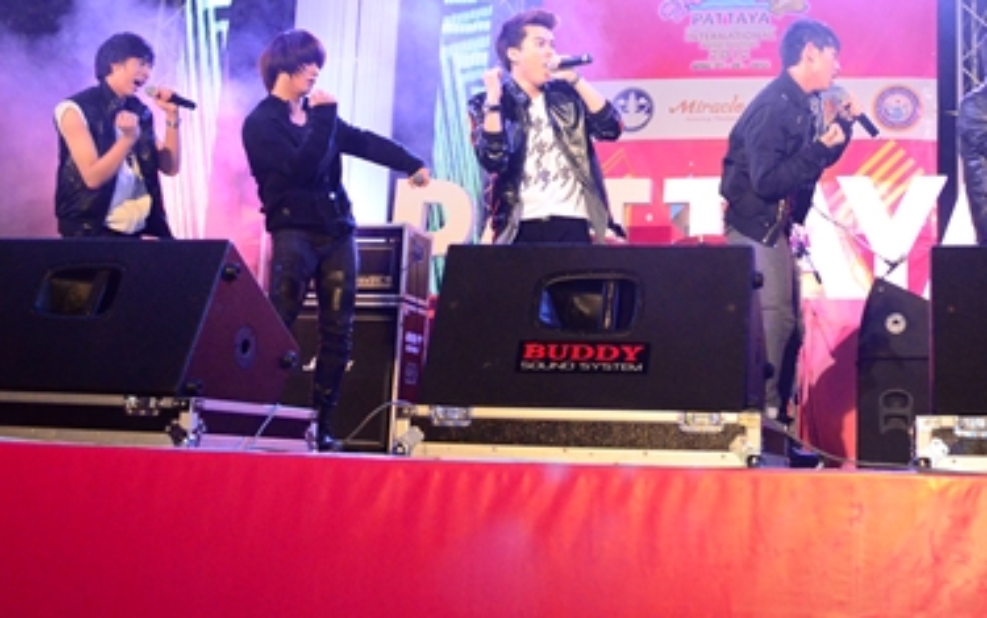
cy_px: 178
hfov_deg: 40.3
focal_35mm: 49
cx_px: 692
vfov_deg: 26.2
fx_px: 1319
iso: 4000
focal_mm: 22
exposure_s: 1/200
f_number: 5.6
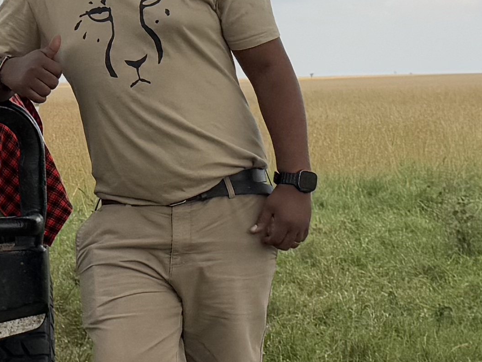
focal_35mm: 130
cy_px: 104
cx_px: -37
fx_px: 1810
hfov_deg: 14.8
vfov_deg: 11.4
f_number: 1.8
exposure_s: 1/3584
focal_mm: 6.8
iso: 80
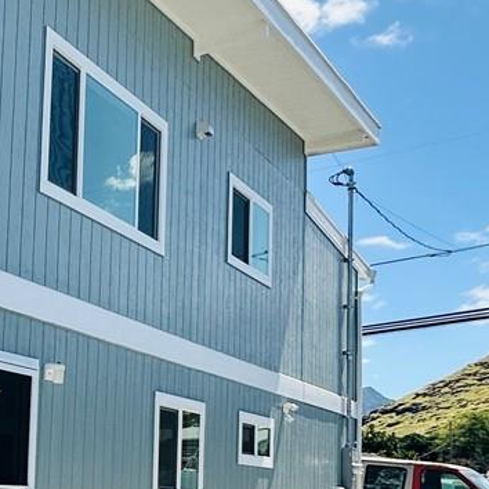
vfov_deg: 30.1
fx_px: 895
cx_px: -249
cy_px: 363
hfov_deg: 24.0
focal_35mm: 56
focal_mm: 2.22
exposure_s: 1/1473
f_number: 2.2
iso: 40
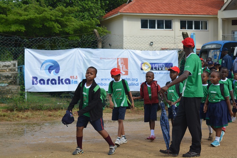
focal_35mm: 72
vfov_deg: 18.9
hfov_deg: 28.1
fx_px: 474
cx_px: 118
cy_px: 79
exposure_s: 1/500
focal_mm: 48
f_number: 5.6
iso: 100
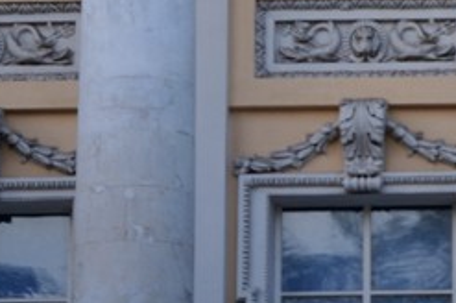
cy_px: -232
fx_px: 6211
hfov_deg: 4.2
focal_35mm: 491
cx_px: 508
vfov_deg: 2.8
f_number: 5.6
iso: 320
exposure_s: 1/125
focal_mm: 90
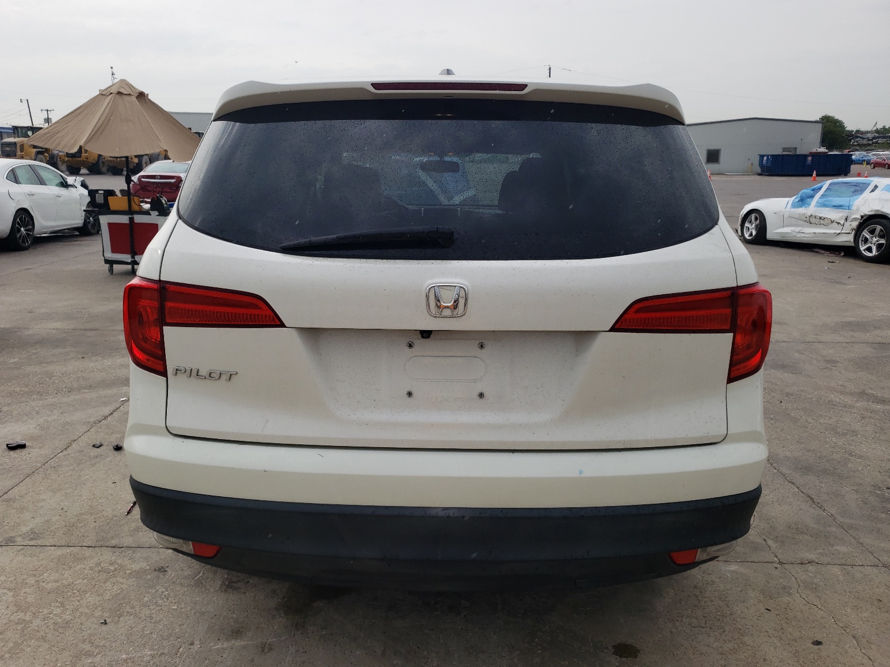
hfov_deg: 65.3
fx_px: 694
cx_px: 438
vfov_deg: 51.4
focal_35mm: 27
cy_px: 331
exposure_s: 1/1429
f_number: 1.5
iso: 50
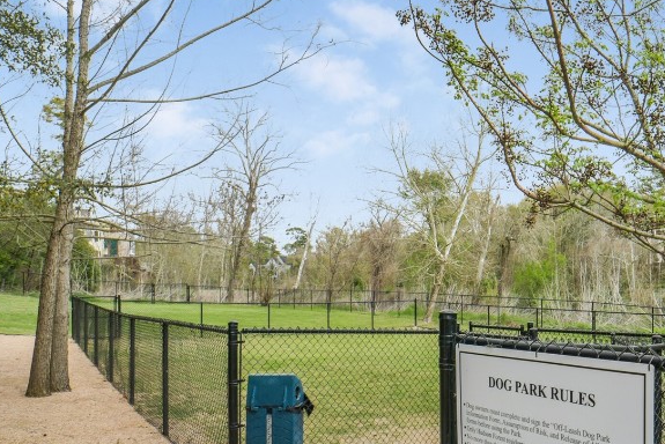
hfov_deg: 61.5
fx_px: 517
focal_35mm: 28
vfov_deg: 46.0
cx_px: 504
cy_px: 279
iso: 500
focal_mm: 14
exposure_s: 1/500
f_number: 11
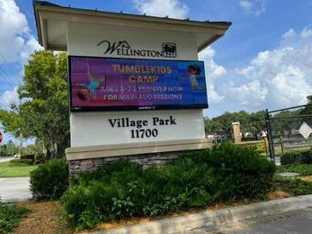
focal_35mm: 30
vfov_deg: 46.8
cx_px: 154
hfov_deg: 60.0
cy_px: 113
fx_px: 270
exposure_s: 1/3257
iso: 50
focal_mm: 5.7
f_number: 1.5
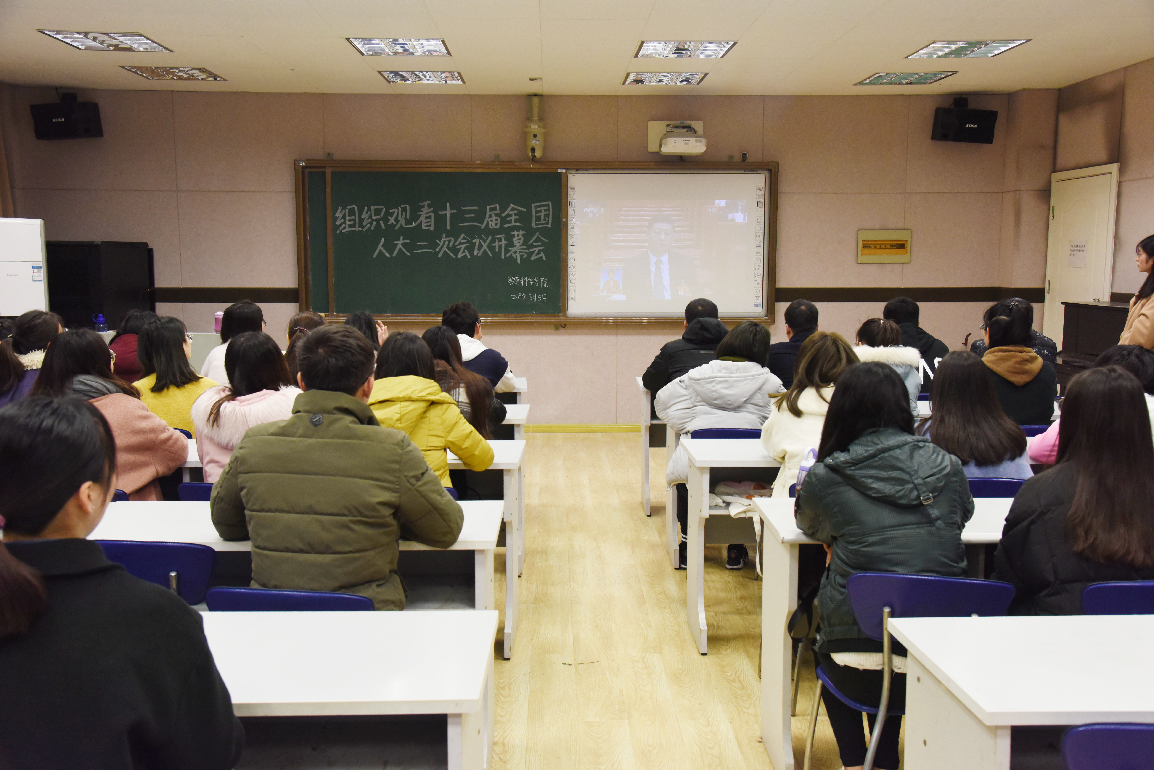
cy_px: 385
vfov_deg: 38.9
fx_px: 1090
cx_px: 577
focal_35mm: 34
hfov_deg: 55.8
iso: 1600
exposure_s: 1/160
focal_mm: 34
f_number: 6.3
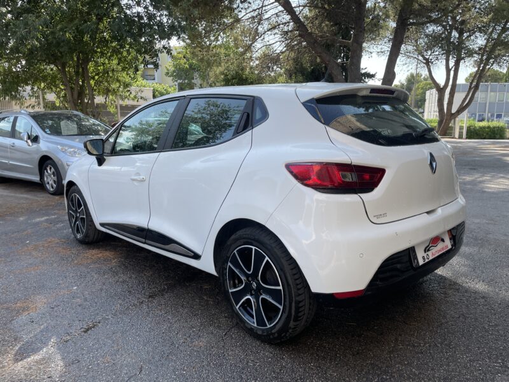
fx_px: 382
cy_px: 191
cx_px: 254
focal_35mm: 26
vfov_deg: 53.1
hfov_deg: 67.3
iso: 32
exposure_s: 1/739
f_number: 1.6
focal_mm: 4.2
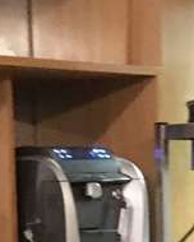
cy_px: 607
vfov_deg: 10.3
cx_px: 103
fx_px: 1141
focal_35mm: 159
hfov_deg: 9.7
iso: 320
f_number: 2.2
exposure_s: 1/17
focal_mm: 4.15
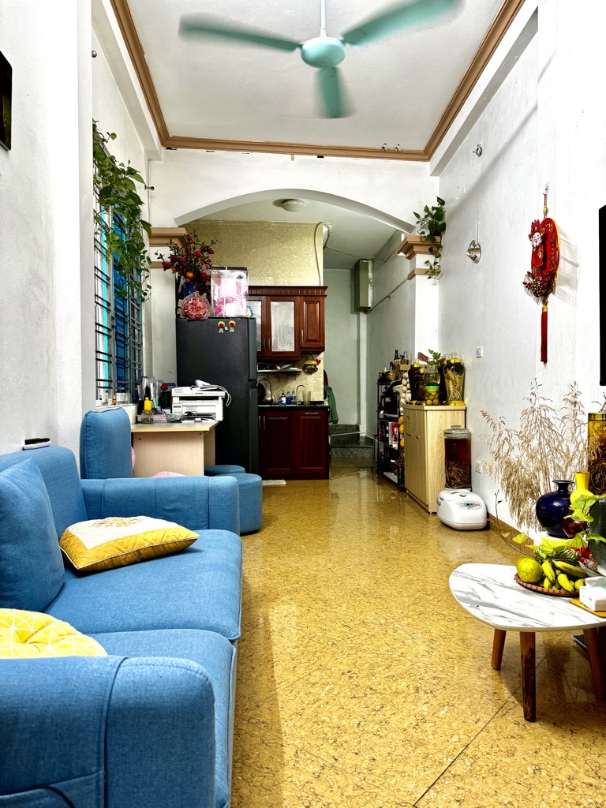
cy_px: 404
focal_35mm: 24
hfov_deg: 56.8
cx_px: 303
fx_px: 560
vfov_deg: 71.6
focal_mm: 6.76
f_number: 1.78
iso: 125
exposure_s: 1/50
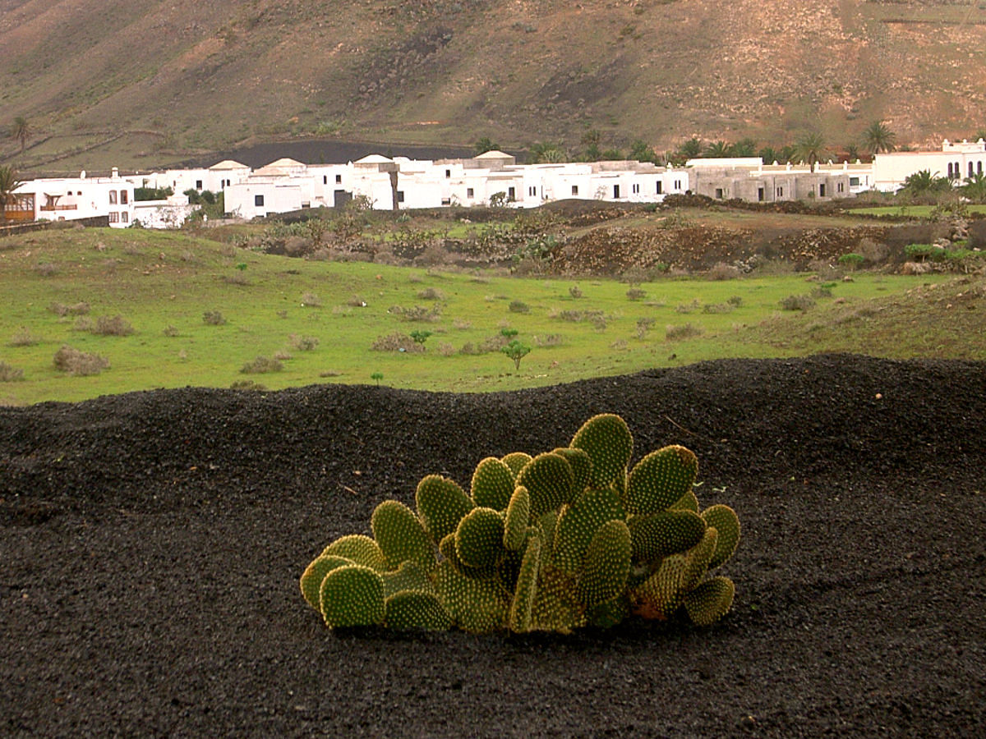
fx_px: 2136
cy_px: 370
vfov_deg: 19.6
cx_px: 493
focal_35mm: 75
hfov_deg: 26.0
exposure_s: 1/80
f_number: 4.2
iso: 50
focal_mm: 12.4
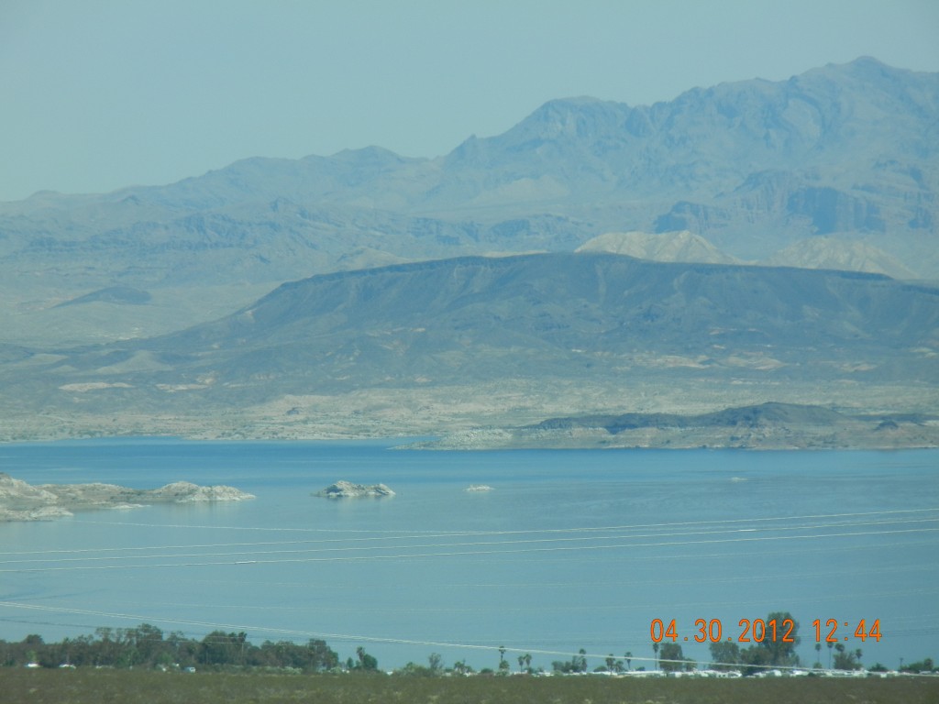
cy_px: 352
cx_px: 470
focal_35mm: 300
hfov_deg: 6.6
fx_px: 8138
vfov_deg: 5.0
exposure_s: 1/707
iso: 160
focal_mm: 54
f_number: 5.6
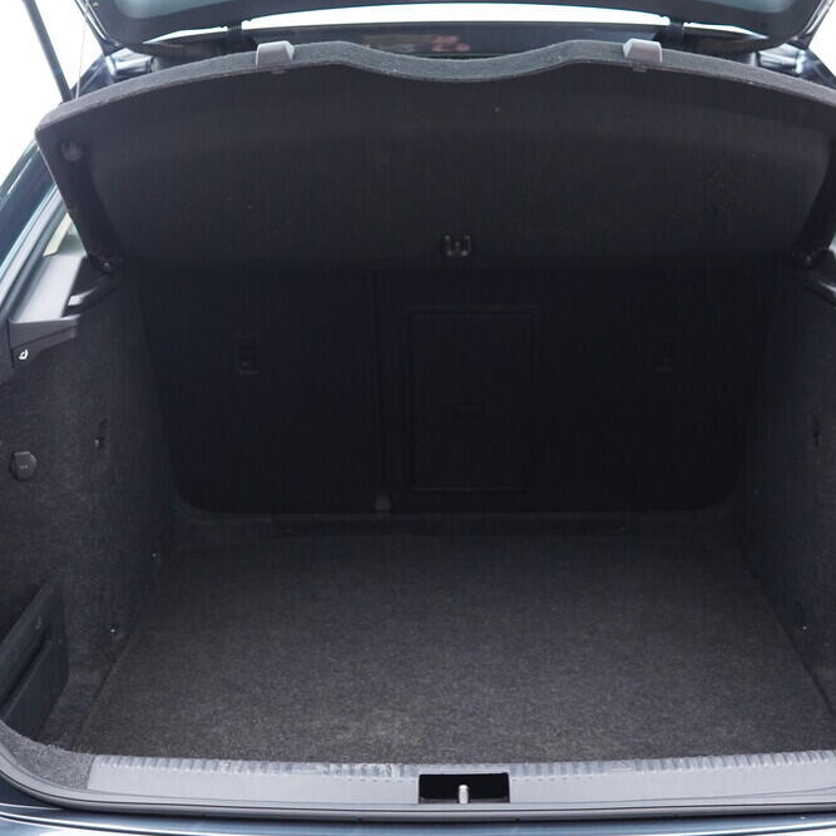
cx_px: 431
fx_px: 1284
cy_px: 421
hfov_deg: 36.1
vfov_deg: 36.1
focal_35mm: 47
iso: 500
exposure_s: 1/40
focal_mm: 24
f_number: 2.8
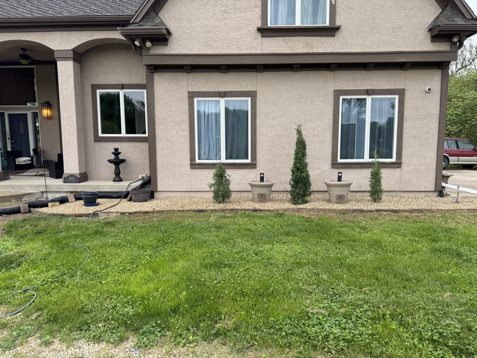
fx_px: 331
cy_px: 179
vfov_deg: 56.8
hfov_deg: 71.6
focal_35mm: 24
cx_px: 238
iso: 80
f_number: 1.78
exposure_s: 1/294
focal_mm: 6.76
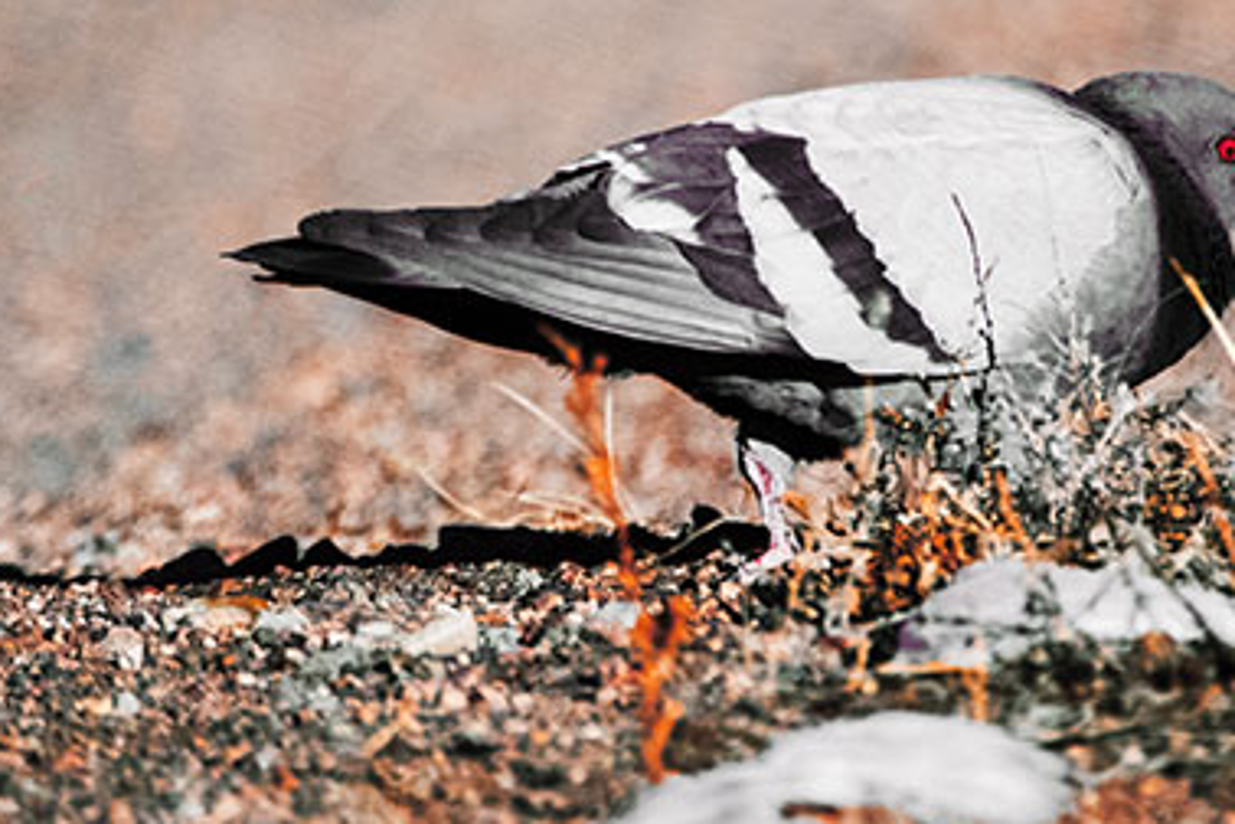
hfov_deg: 1.3
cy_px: 381
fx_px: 54404
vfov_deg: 0.9
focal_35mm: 1586
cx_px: 719
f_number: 13
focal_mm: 1200
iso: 4000
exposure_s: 1/3200
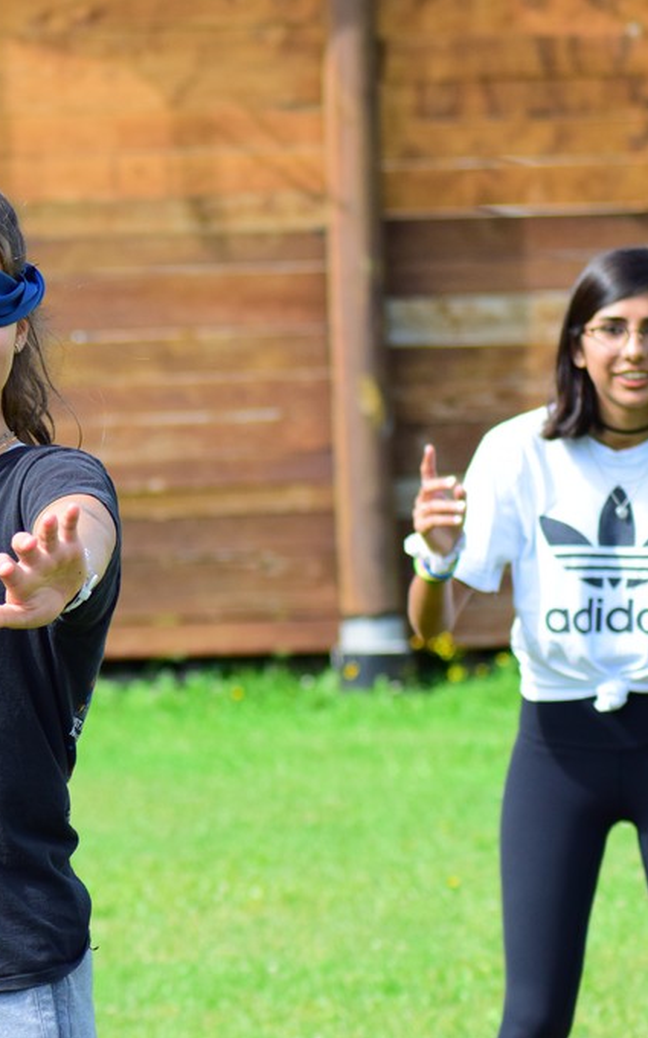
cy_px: 519
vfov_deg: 9.1
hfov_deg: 5.7
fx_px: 6506
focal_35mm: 230
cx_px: -46
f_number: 6.3
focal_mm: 100
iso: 800
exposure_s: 1/1250
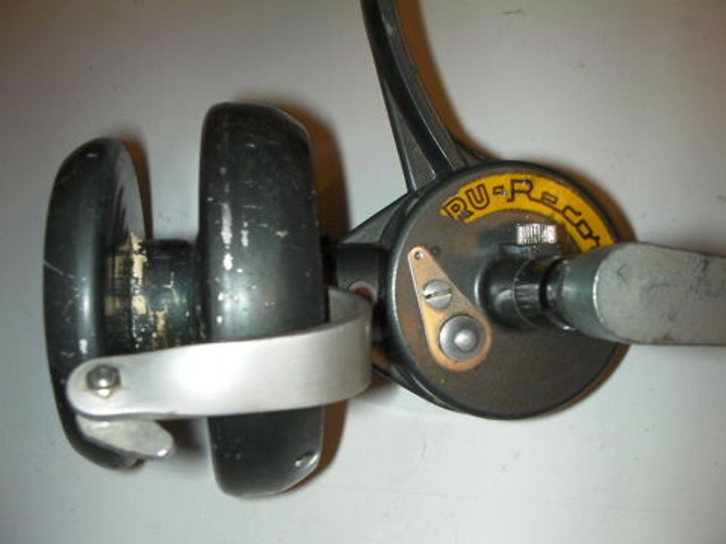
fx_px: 797
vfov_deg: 37.7
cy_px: 272
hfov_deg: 49.0
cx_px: 363
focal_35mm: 38
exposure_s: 1/30
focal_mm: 6.3
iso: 200
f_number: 5.6
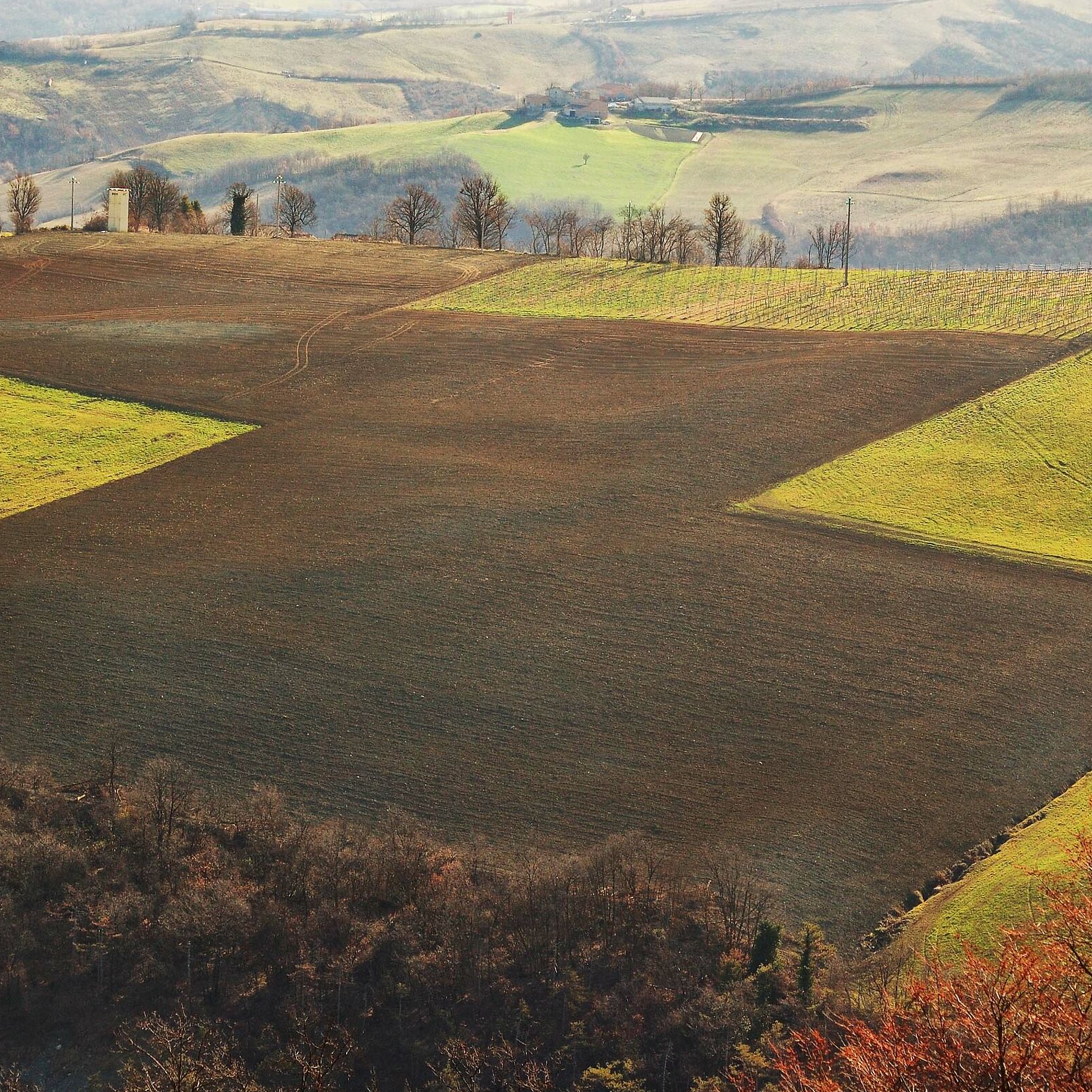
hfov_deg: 10.1
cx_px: 568
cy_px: 545
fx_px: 6174
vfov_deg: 10.1
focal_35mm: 173
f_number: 7.1
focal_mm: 90
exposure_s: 1/320
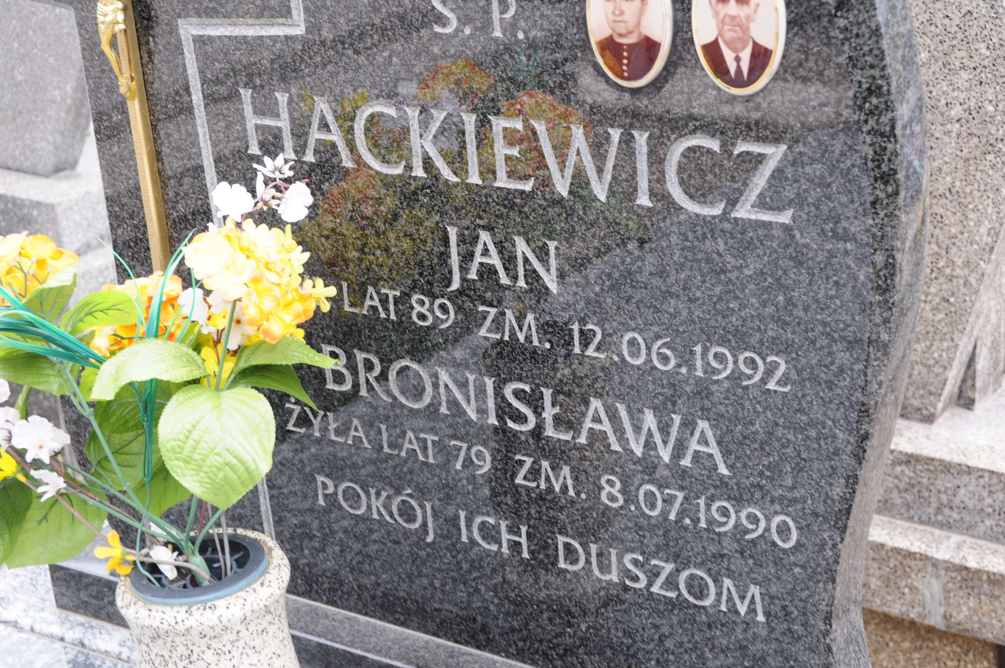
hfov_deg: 30.5
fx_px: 1840
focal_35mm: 66
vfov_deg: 20.6
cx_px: 502
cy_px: 334
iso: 640
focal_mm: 44
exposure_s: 1/200
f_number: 7.1
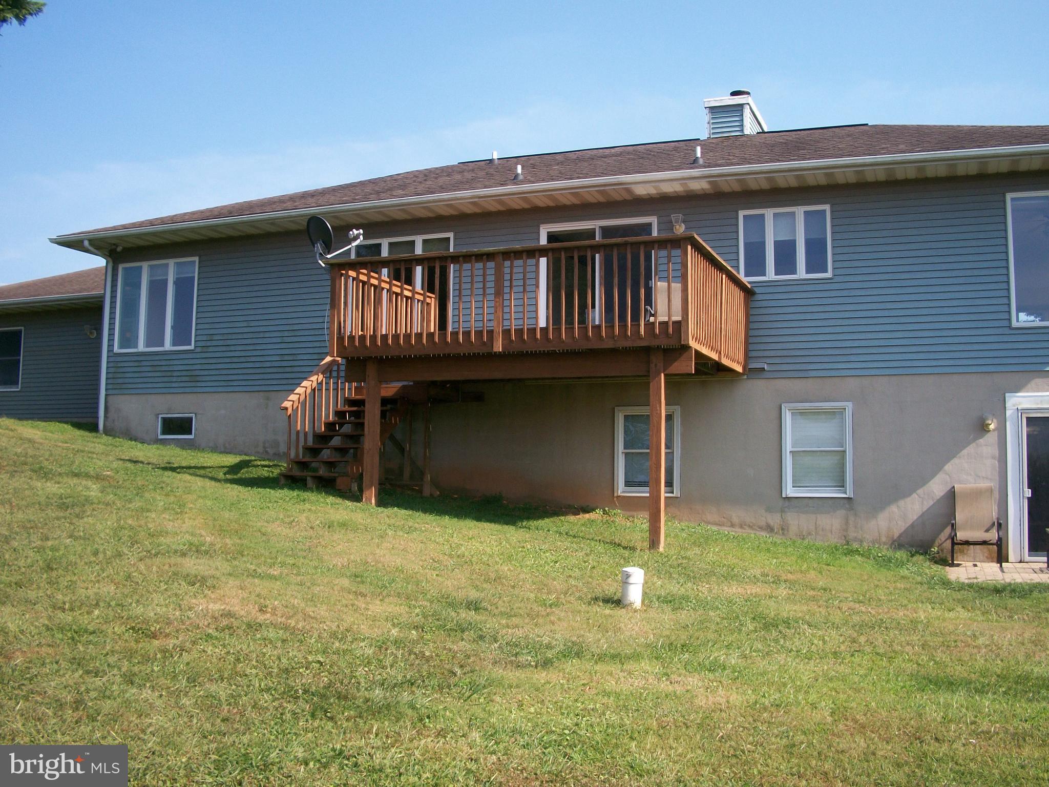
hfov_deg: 52.6
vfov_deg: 40.7
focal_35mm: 35
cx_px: 524
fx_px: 1061
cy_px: 394
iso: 80
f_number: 5.6
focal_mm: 6.3
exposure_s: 1/200
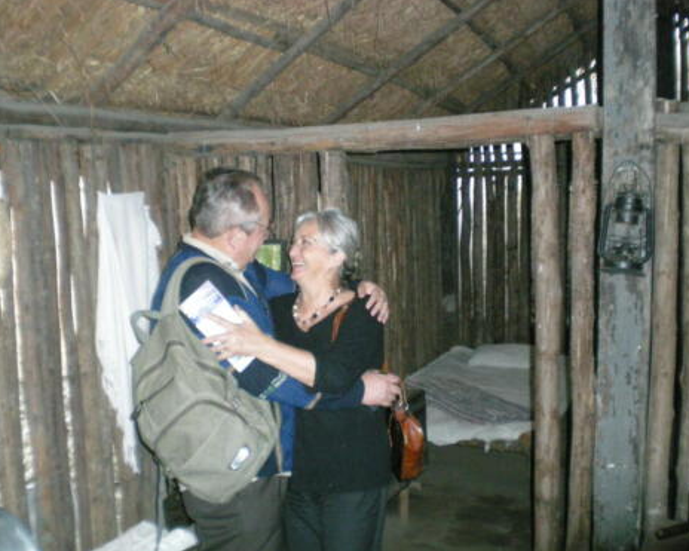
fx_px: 815
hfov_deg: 45.8
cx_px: 343
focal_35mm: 40
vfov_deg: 37.3
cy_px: 274
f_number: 3.1
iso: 475
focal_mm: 6.3
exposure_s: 1/60
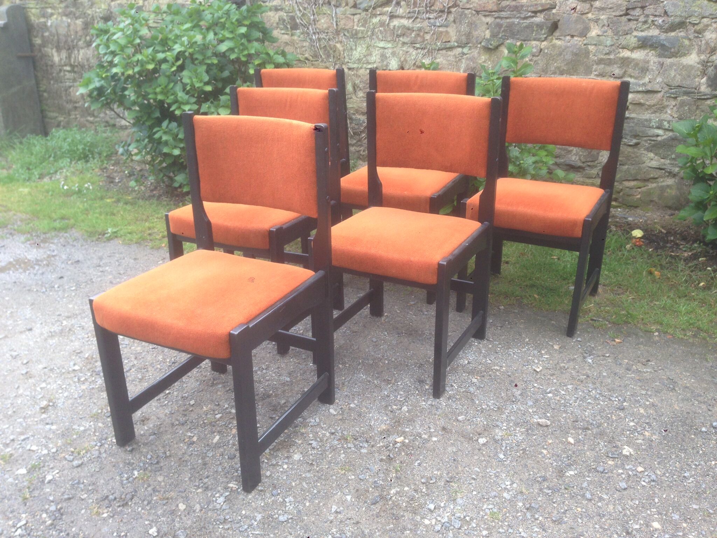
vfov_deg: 42.9
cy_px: 269
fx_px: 684
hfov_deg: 55.4
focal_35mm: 33
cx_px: 358
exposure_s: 1/138
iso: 50
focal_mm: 4.12
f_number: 2.4
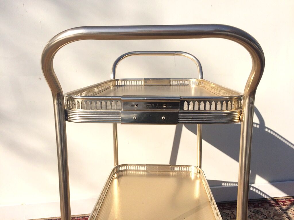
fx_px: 246
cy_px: 110
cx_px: 147
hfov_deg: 61.7
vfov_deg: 48.2
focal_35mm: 29
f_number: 2.2
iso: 32
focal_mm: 4.15
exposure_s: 1/4566
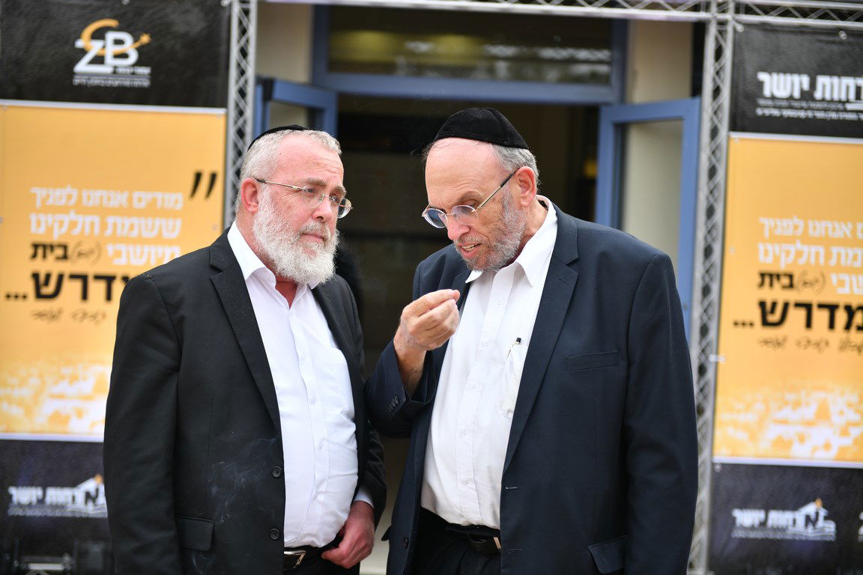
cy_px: 288
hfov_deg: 30.5
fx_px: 1582
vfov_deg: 20.6
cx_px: 432
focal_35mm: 66
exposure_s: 1/250
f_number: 16
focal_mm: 66
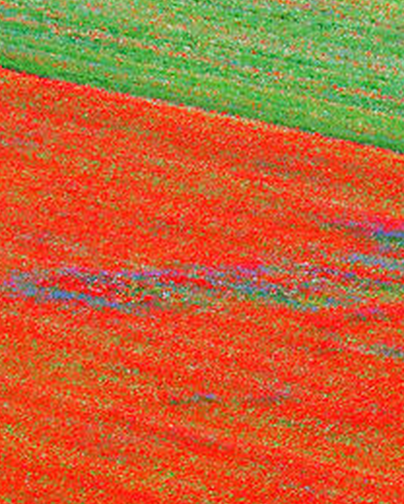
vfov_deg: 1.5
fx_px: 19400
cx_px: 703
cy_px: 225
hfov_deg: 1.2
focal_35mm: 1298
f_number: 6.3
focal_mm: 150
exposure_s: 1/500
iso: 640
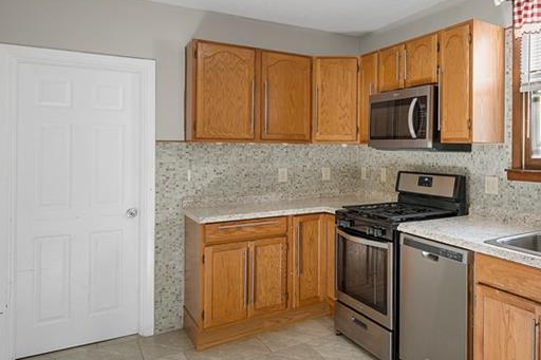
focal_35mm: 28
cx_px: 440
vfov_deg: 46.2
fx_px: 421
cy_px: 147
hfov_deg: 59.8
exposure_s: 1/6
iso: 400
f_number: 8
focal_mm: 14
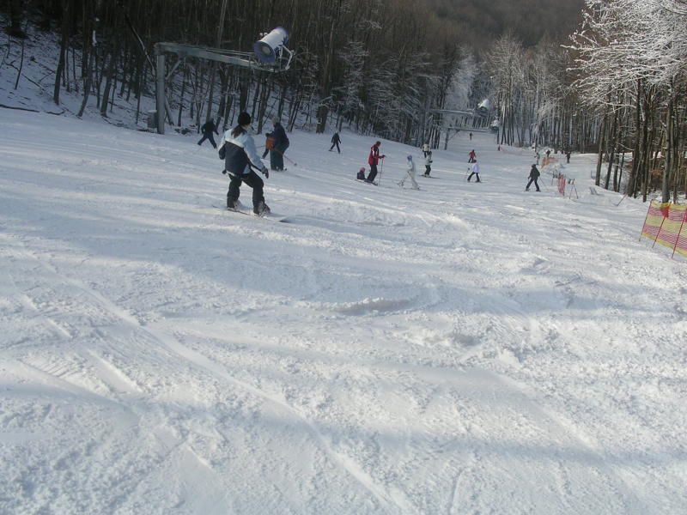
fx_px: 754
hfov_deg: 49.0
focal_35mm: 38
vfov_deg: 37.7
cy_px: 258
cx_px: 344
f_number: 5.6
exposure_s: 1/347
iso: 50
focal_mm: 5.8
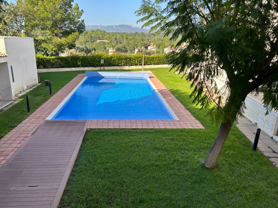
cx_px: 139
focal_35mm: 26
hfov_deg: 67.3
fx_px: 209
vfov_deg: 53.1
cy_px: 104
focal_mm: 5.7
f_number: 1.5
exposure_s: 1/1089
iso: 50
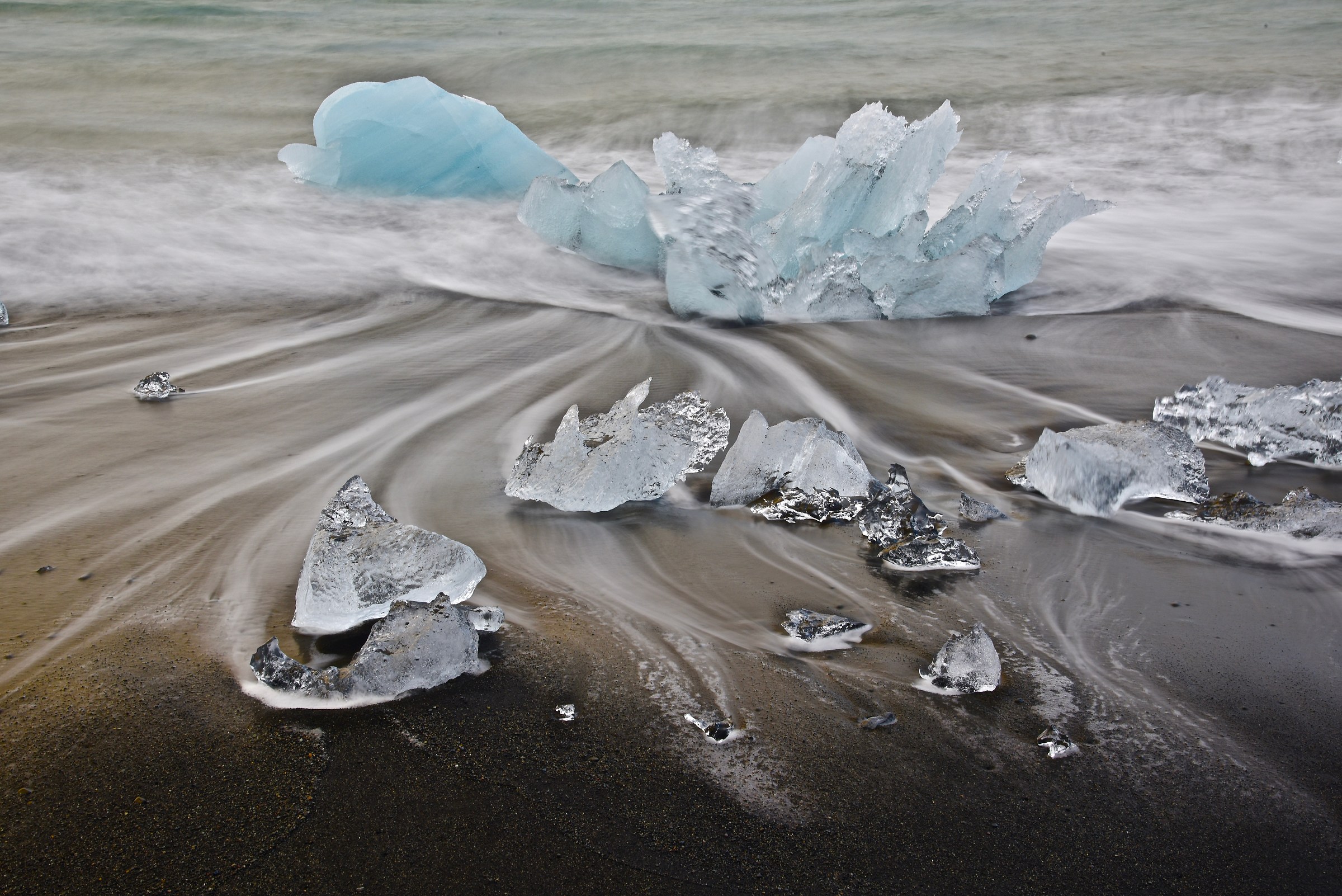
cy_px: 448
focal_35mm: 44
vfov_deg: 30.5
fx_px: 1641
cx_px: 671
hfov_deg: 44.5
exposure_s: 2
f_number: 22
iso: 100
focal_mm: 44
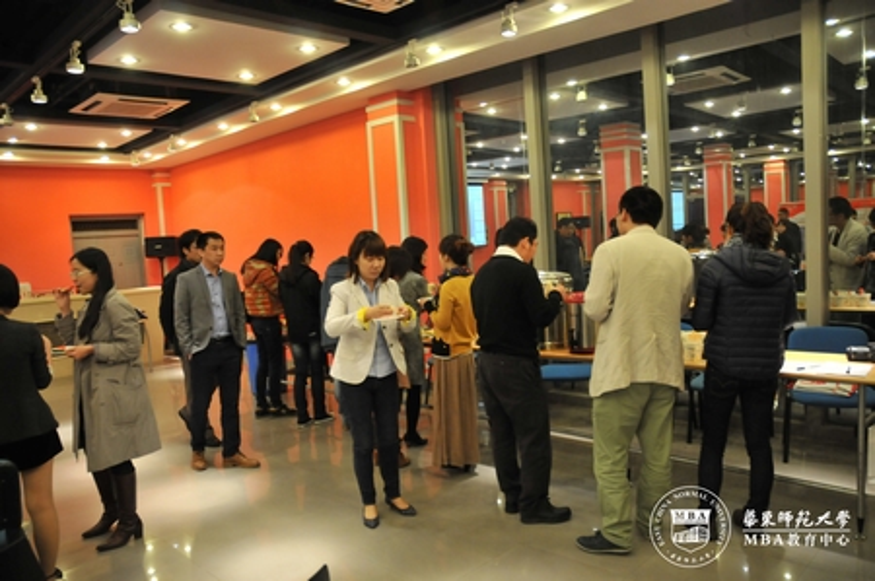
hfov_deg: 67.4
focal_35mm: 27
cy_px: 290
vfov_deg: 47.8
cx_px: 438
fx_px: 656
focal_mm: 18
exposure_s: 1/60
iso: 1000
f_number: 3.5
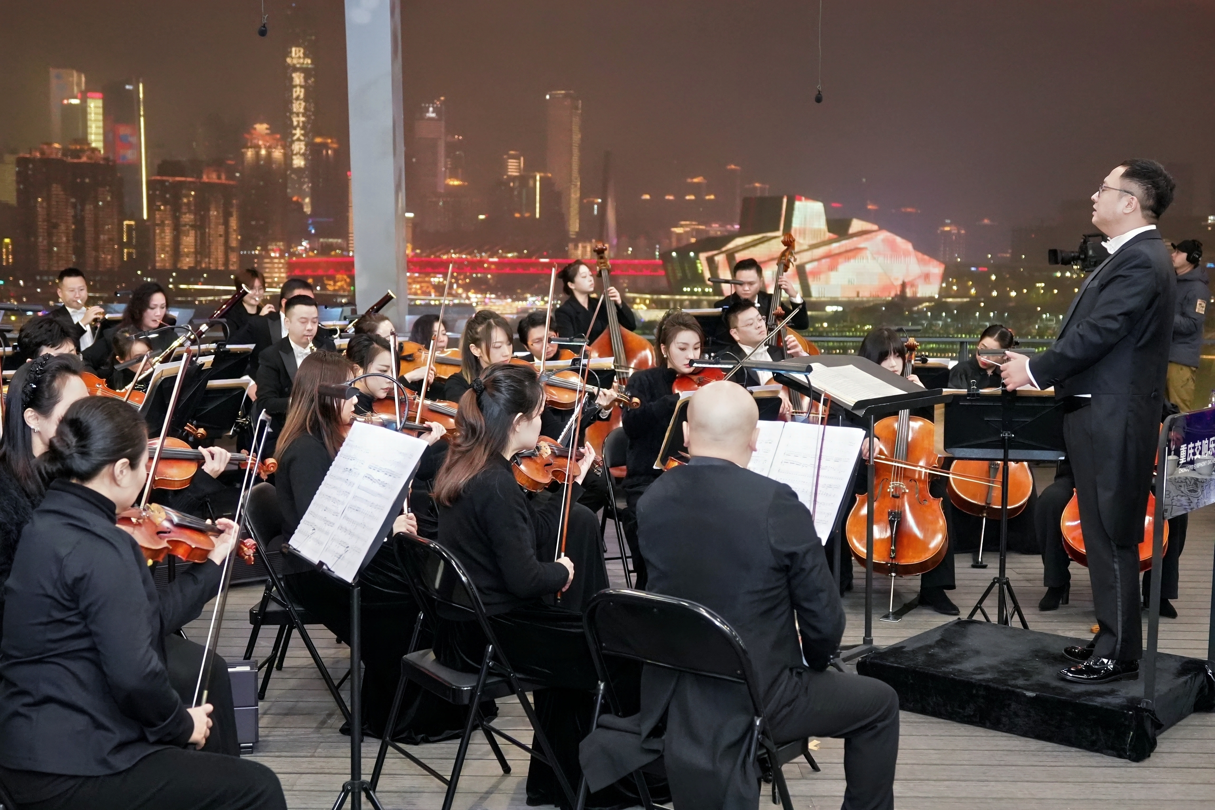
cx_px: 608
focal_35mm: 42
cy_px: 405
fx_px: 1417
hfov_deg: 46.4
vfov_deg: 31.9
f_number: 2.8
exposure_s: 1/25
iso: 2500
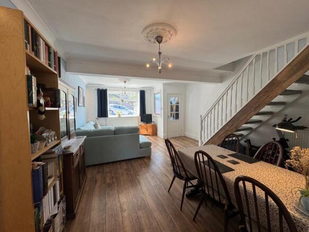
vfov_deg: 85.7
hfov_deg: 102.1
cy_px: 116
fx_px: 125
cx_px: 154
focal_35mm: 14
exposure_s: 1/100
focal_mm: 2.22
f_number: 2.2
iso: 64
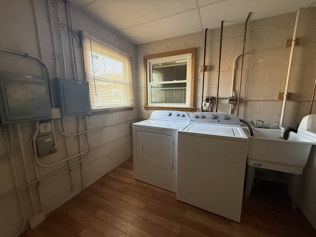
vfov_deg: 85.7
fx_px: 128
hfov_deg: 102.1
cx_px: 158
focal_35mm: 14
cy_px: 118
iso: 320
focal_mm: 2.22
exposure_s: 1/83
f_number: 2.2
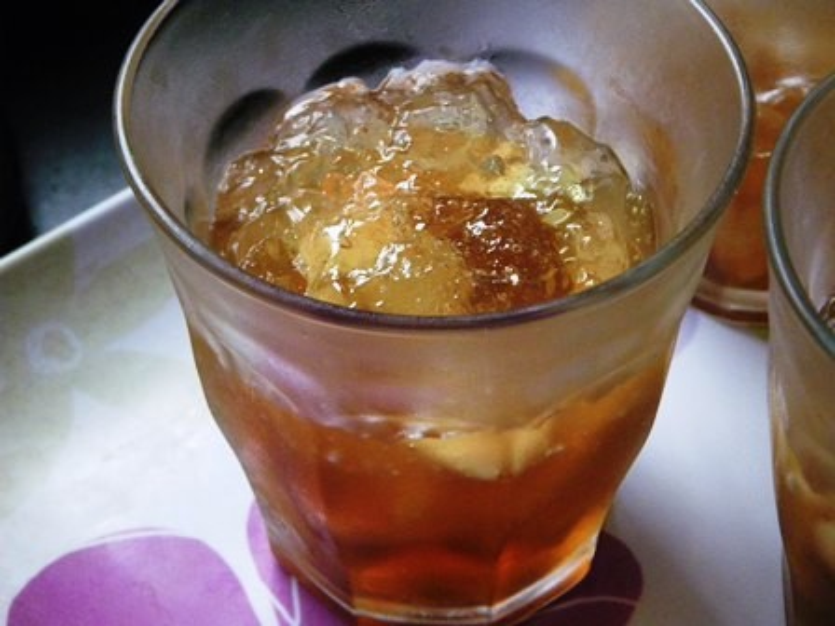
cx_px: 418
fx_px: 1857
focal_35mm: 77
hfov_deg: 25.3
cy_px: 313
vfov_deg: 19.1
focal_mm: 13.7
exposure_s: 1/100
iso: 640
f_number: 4.8
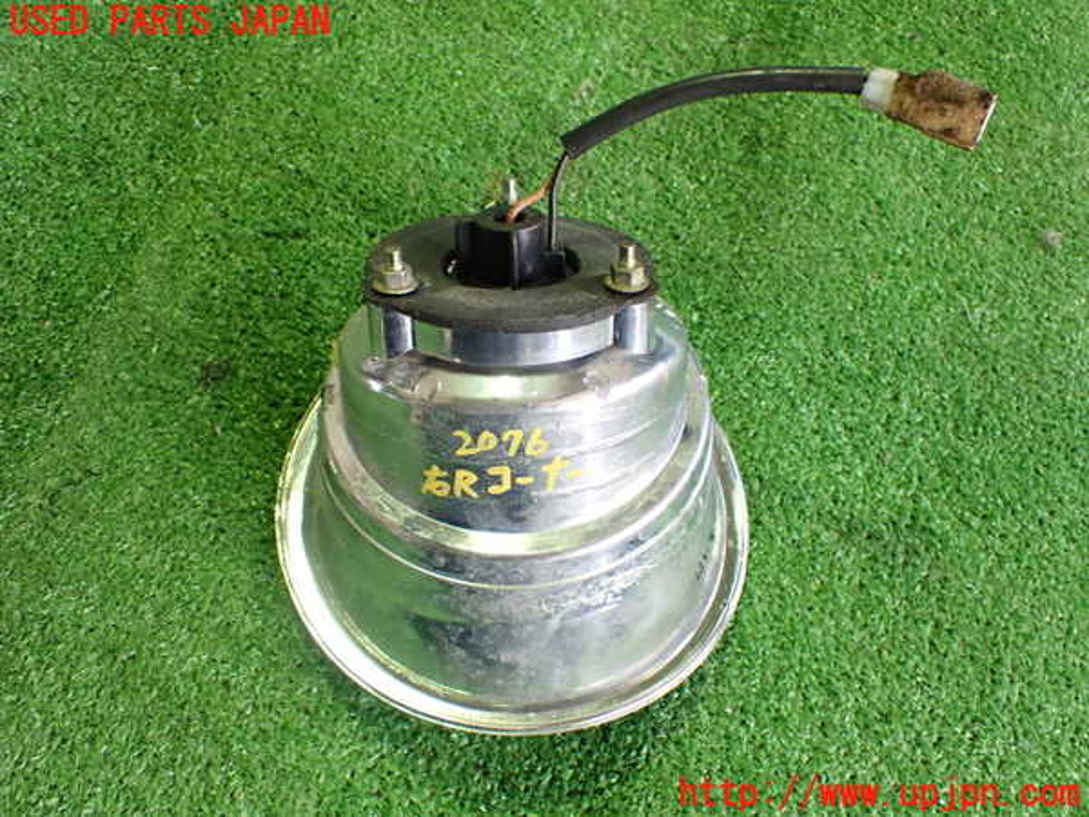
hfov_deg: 51.4
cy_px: 408
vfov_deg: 39.7
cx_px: 544
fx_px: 1133
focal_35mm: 36
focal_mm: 6.37
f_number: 2.5
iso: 800
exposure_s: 1/80
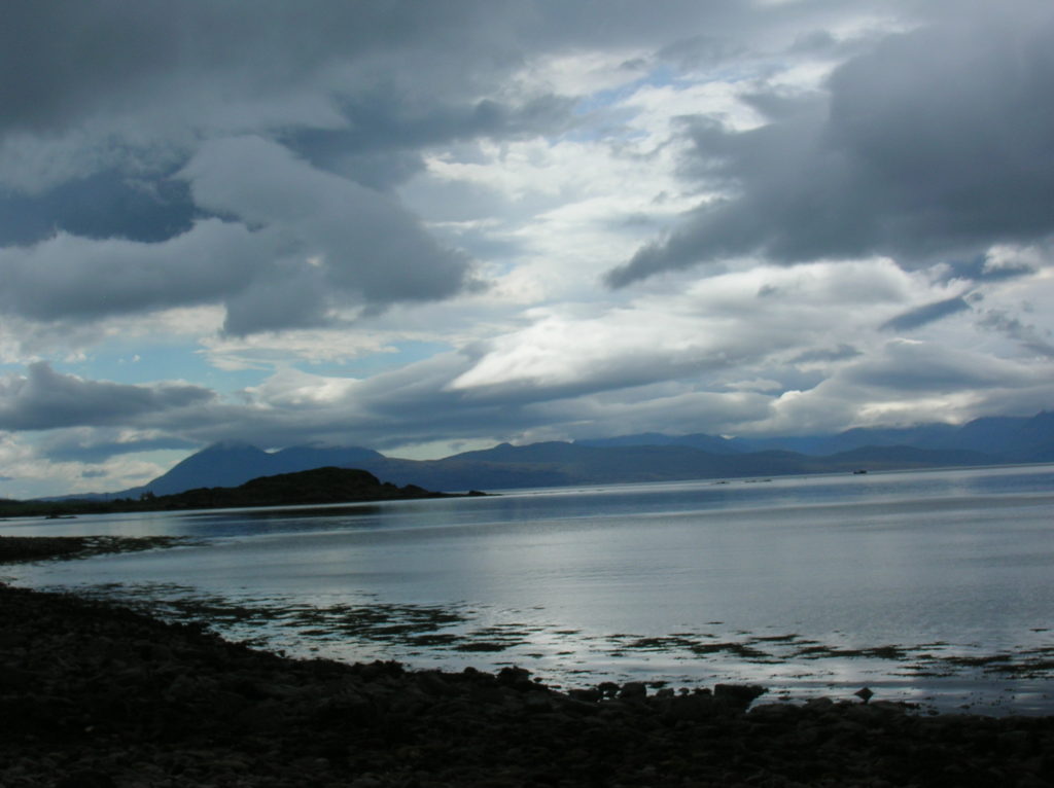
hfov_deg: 33.3
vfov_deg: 25.2
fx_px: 1764
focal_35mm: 58
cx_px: 527
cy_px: 394
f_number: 5.9
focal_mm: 9.7
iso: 50
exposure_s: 1/624
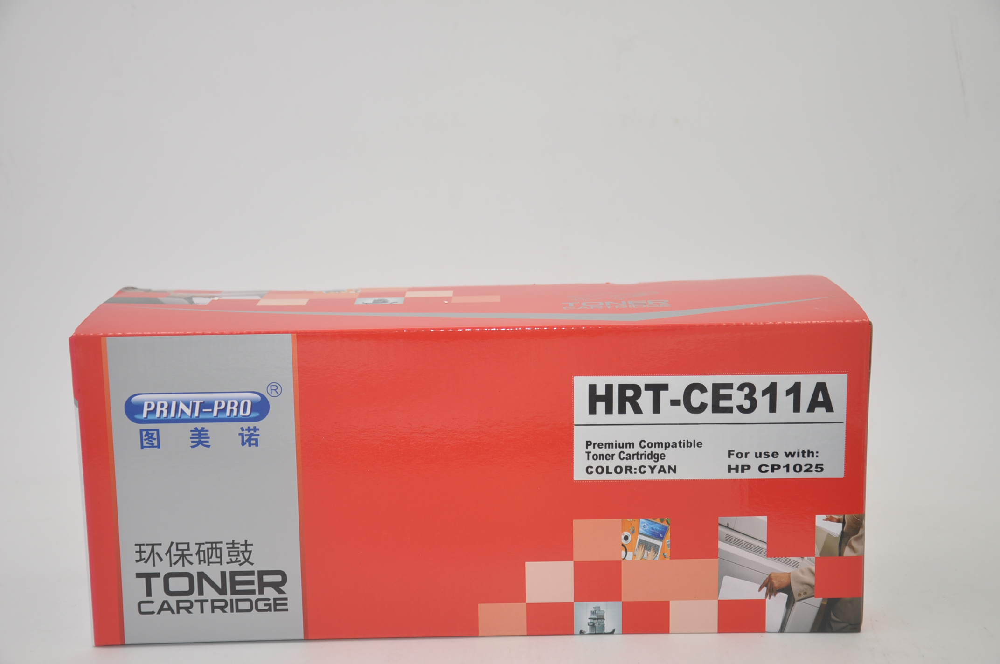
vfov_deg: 23.7
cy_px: 332
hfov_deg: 35.1
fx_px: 1581
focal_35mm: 57
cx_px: 500
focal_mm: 38
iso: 200
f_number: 4.5
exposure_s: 1/200
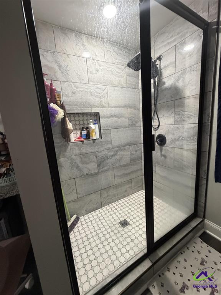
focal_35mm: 14
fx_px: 119
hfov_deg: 85.7
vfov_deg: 102.1
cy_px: 148
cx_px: 110
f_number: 2.2
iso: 400
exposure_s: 1/60
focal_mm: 2.22
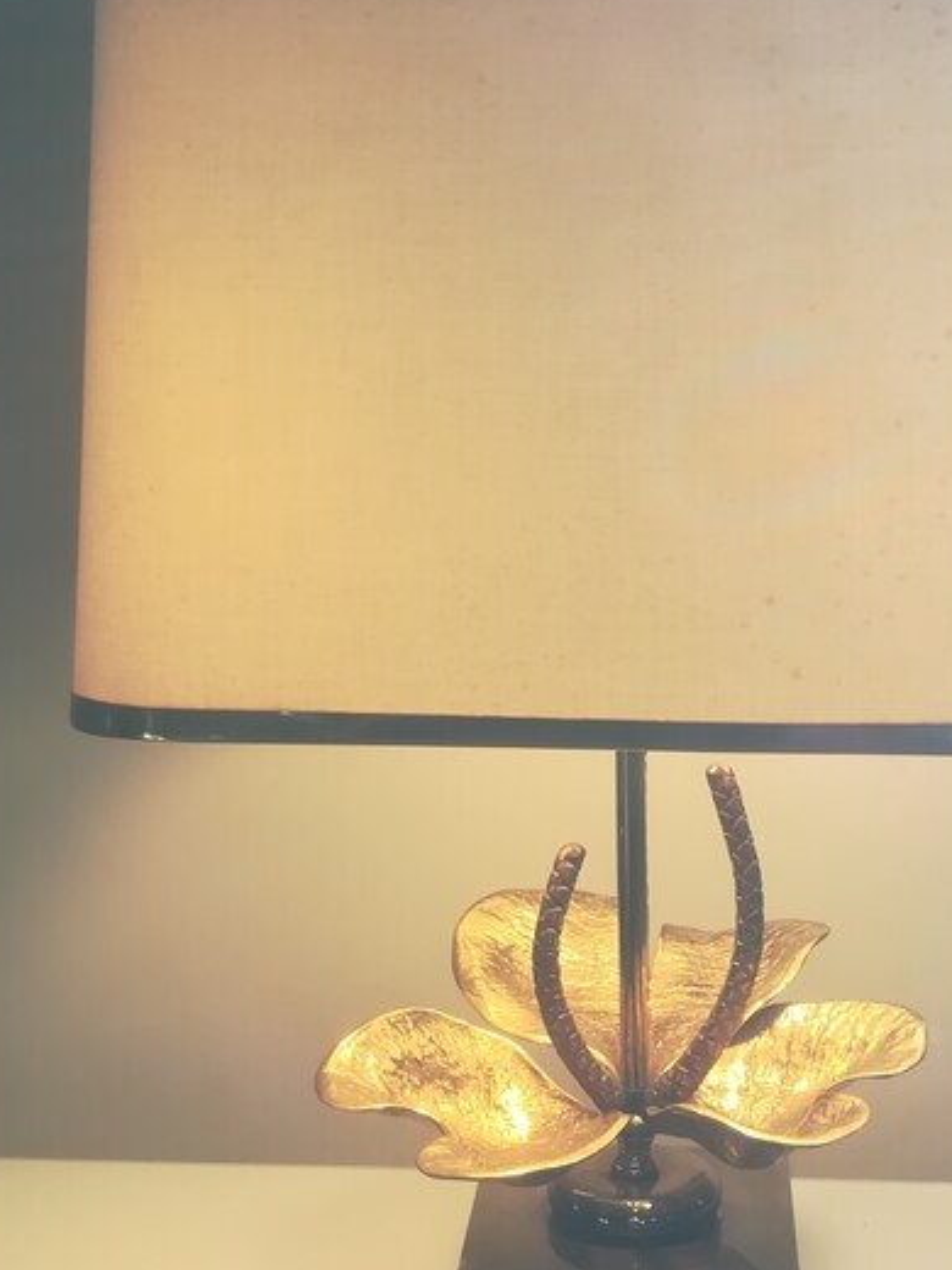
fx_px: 2200
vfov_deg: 32.2
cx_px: 581
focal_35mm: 60
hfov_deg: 24.4
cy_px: 608
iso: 64
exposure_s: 1/50
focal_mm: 3.83
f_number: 2.2
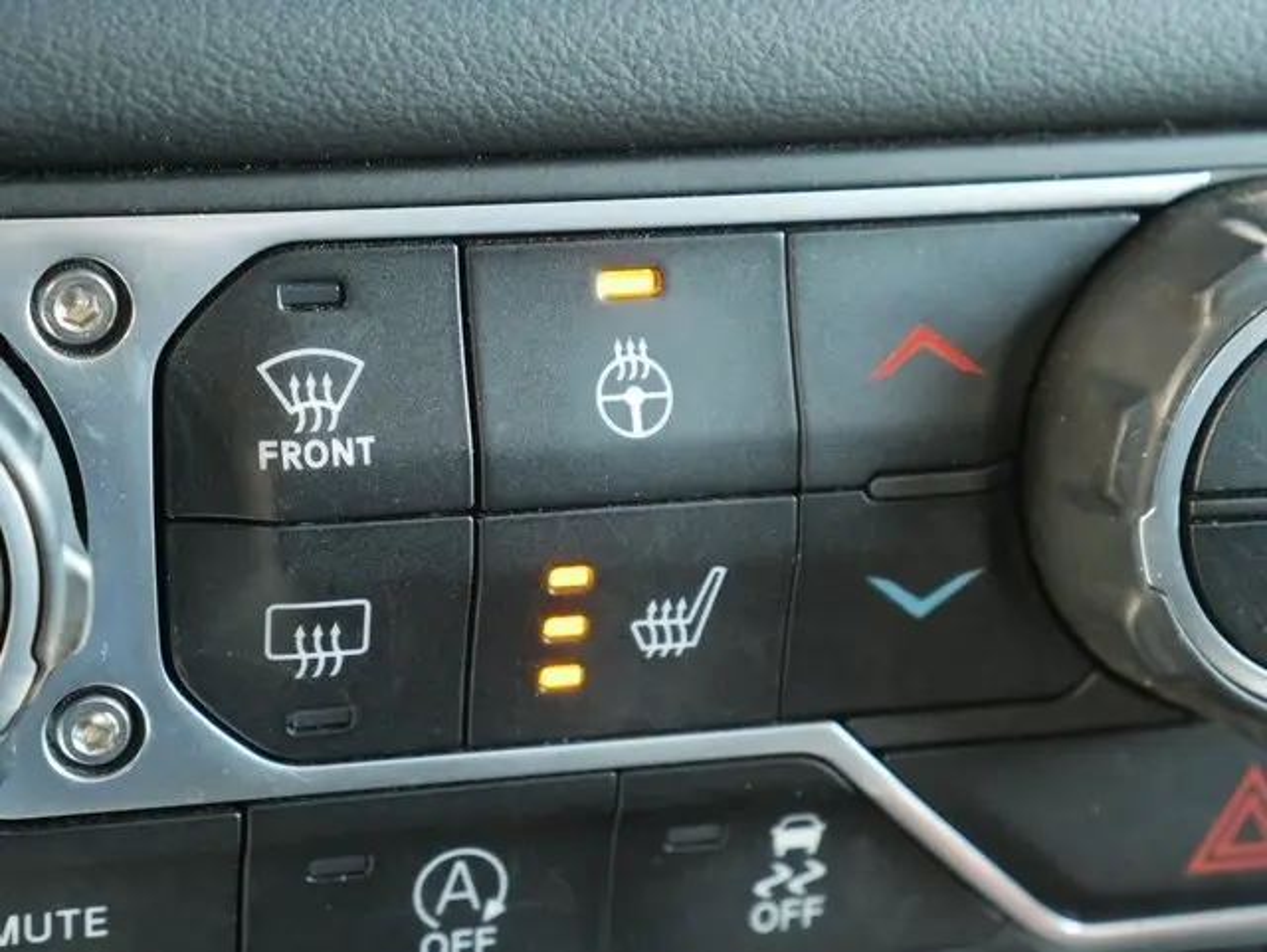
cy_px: 476
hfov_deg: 23.3
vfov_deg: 17.6
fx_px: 3077
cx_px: 634
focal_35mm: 84
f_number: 5.6
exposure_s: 1/50
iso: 3200
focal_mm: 42
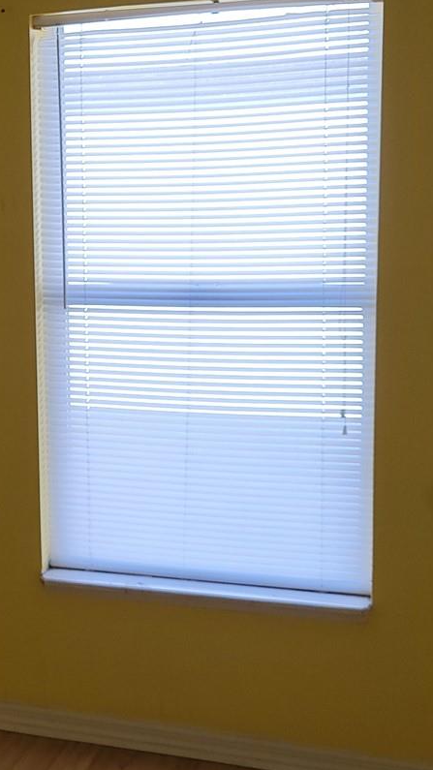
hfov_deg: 20.8
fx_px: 1164
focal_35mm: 57
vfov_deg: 36.5
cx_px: 67
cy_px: 331
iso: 40
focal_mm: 5.4
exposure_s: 1/129
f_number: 1.8
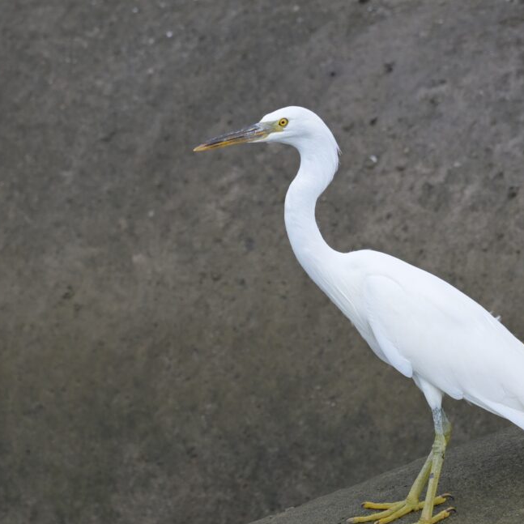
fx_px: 32403
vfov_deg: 0.9
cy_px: 284
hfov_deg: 0.9
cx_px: 309
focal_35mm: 1892
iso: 400
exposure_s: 1/800
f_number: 8
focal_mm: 800
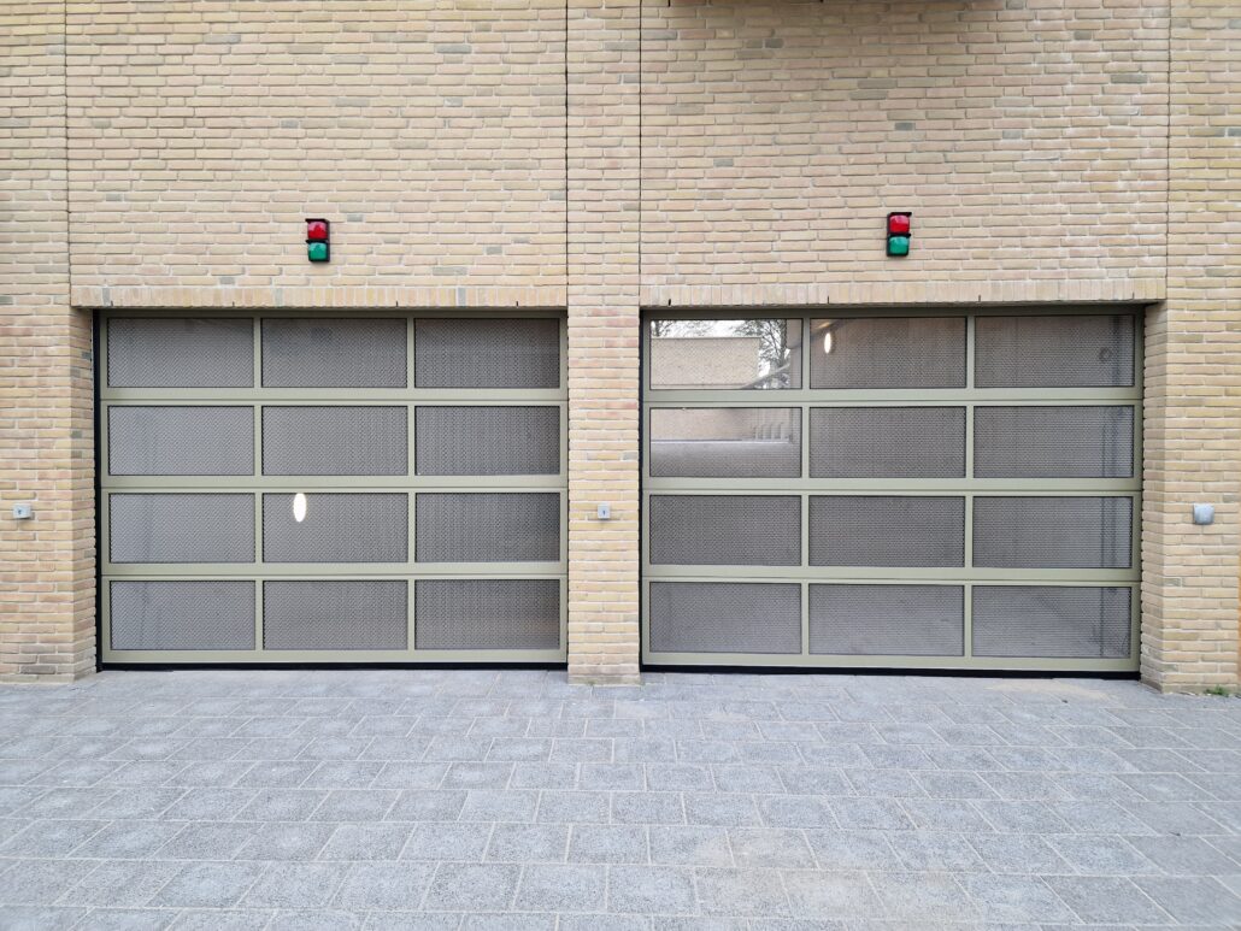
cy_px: 466
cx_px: 620
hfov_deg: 73.9
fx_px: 825
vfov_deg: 58.9
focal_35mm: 23
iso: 50
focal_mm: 6.4
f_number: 1.8
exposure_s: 1/180
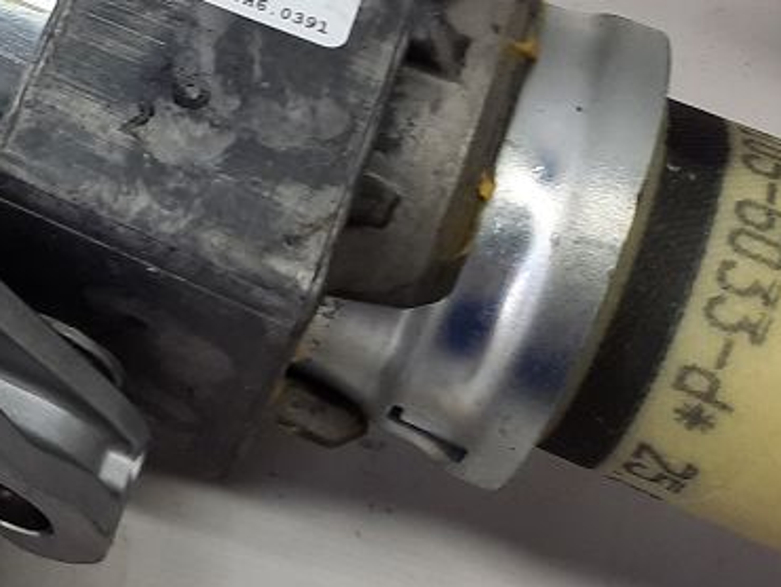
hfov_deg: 20.5
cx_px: -397
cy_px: -234
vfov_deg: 16.9
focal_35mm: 81
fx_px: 1829
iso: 40
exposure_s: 1/50
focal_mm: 4.6
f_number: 2
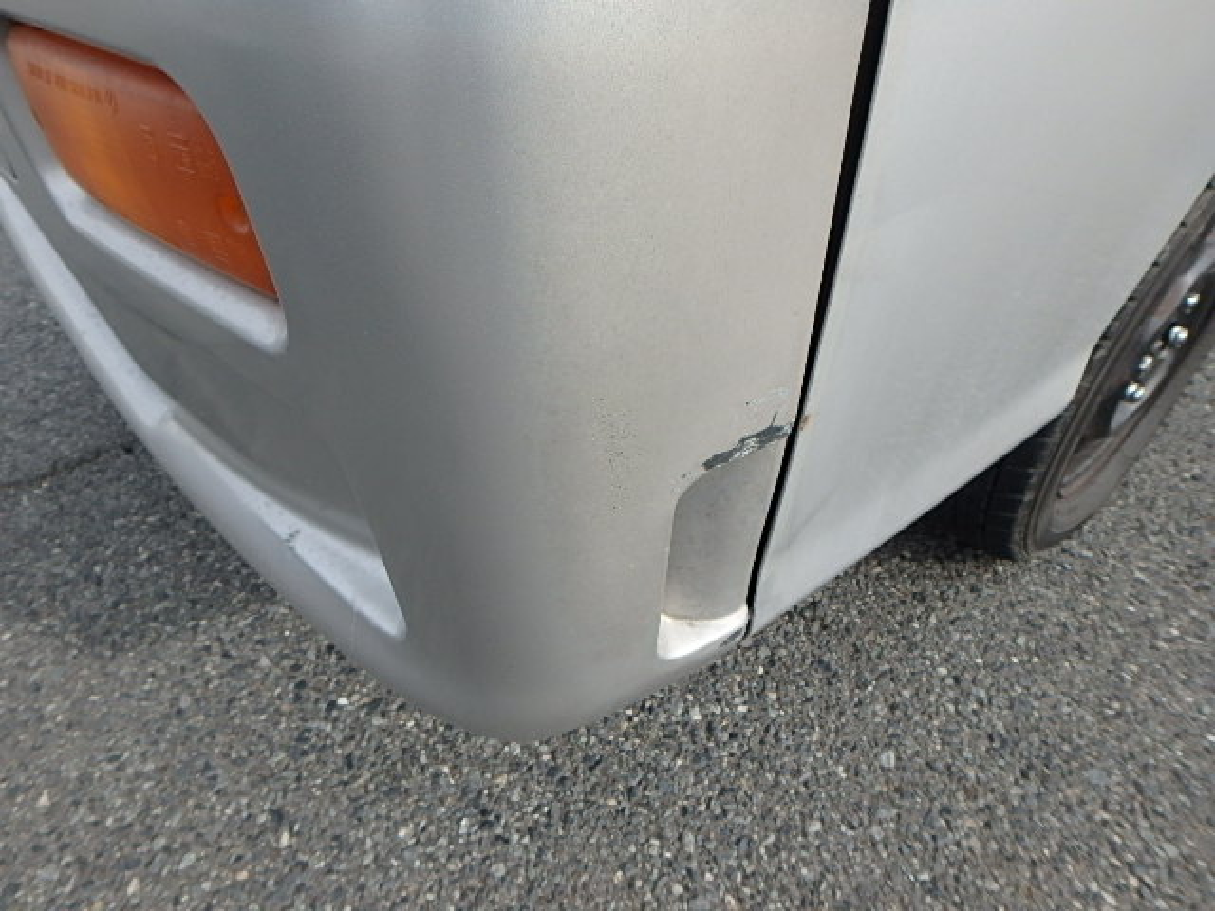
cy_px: 456
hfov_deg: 79.0
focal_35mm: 21
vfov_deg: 63.4
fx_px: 737
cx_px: 608
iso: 125
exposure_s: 1/500
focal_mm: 3.7
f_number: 3.5
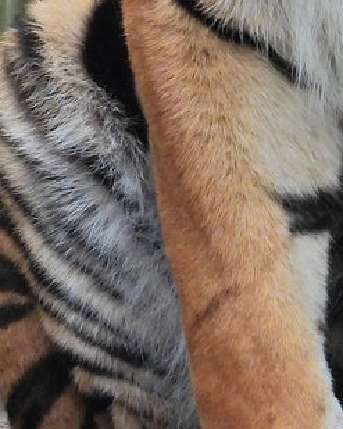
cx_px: 355
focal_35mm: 3845
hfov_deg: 0.4
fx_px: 48815
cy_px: -61
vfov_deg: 0.5
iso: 450
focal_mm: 170
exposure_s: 1/250
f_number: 5.6
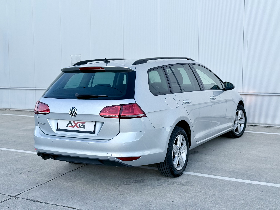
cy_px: 105
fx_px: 388
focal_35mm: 48
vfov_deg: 30.3
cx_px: 140
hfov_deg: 39.7
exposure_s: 1/762
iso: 64
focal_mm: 6.76
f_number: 1.78
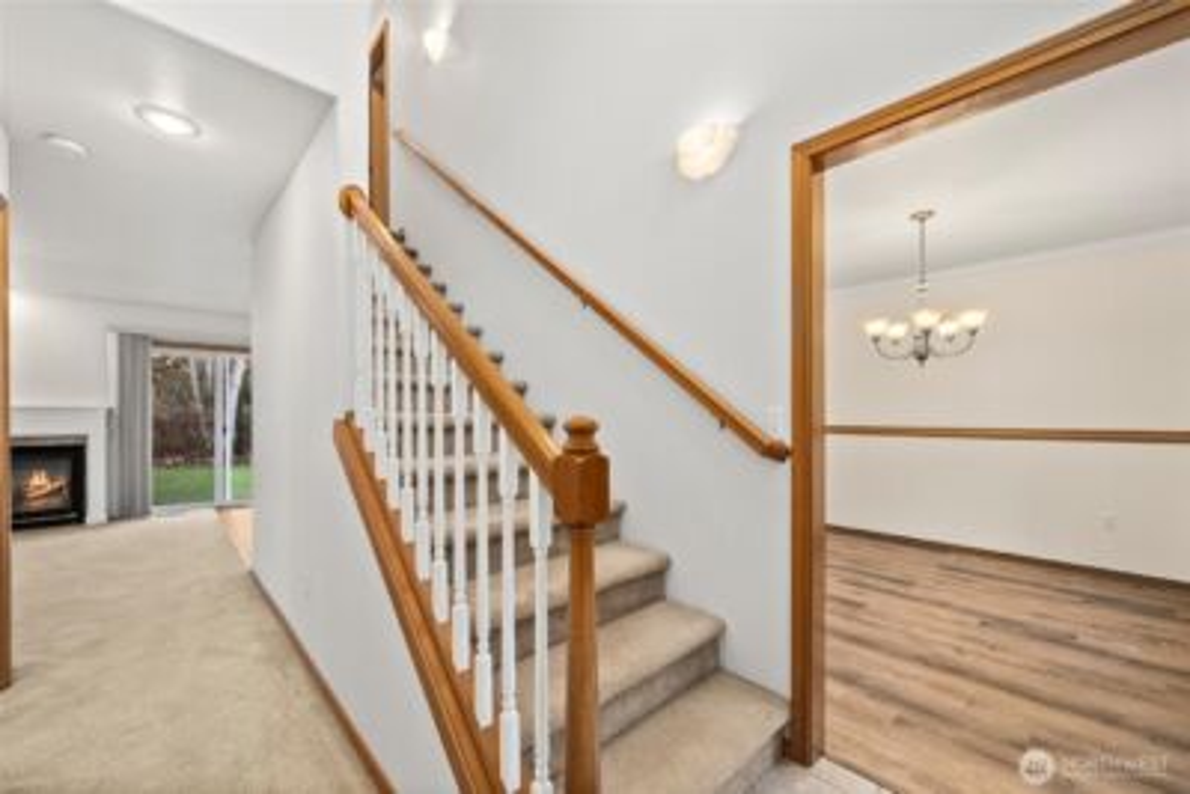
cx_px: 595
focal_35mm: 13
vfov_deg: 85.5
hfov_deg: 108.3
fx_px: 430
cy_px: 397
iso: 1000
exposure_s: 1/8
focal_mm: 13
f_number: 7.1
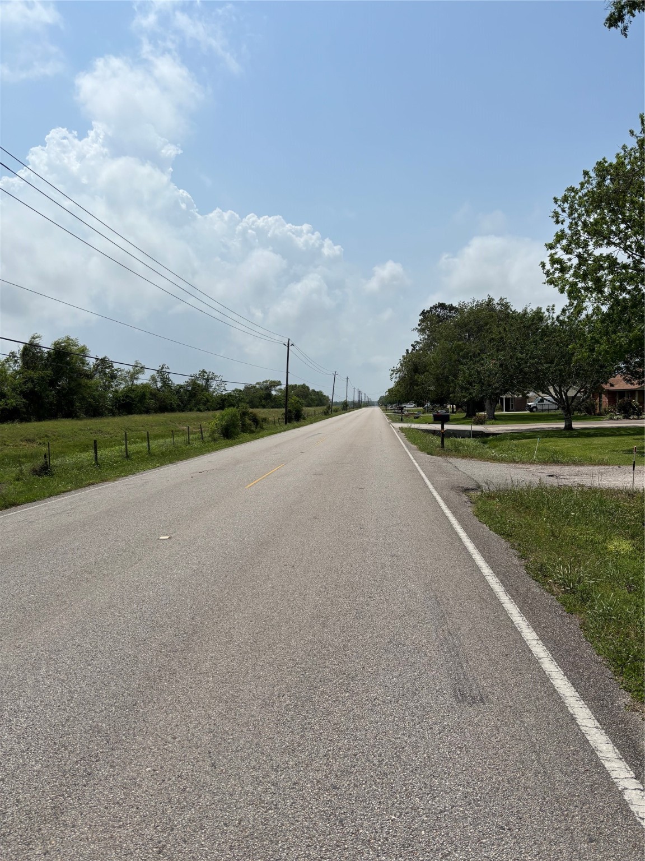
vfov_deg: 67.3
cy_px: 430
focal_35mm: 26
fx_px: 646
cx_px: 322
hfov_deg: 53.1
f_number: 1.6
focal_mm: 5.96
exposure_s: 1/9901
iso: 50
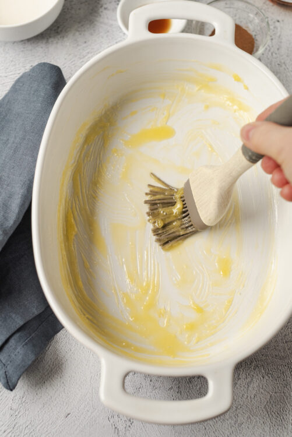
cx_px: 146
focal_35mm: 50
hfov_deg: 27.0
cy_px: 218
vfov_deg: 39.6
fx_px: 607
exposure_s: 1/60
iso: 400
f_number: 4.5
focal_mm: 50
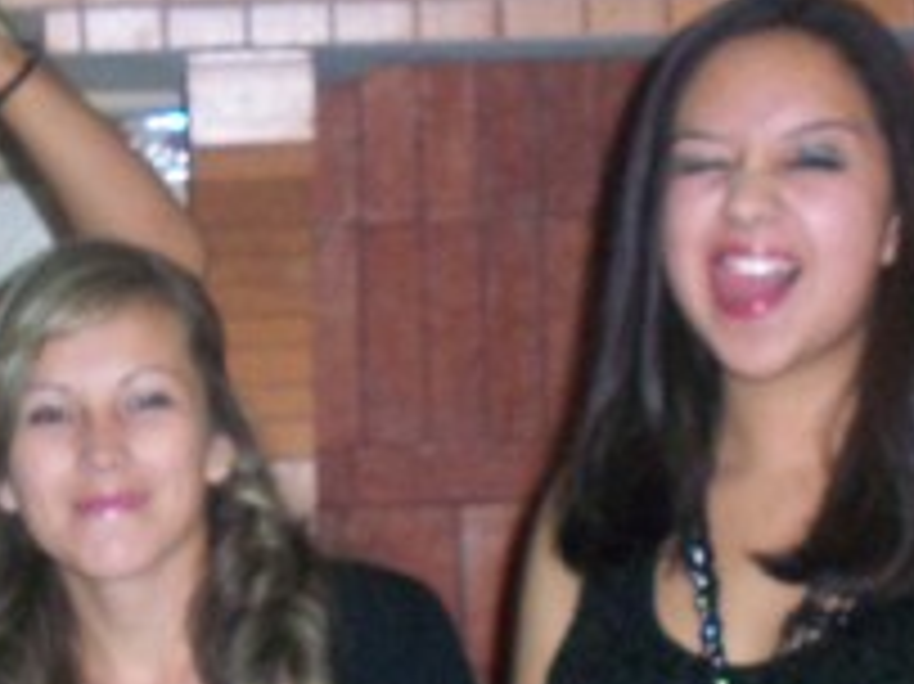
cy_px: 468
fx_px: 3167
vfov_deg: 12.3
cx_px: 9
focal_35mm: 120
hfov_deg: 16.1
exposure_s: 1/60
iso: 320
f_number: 3.5
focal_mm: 6.3
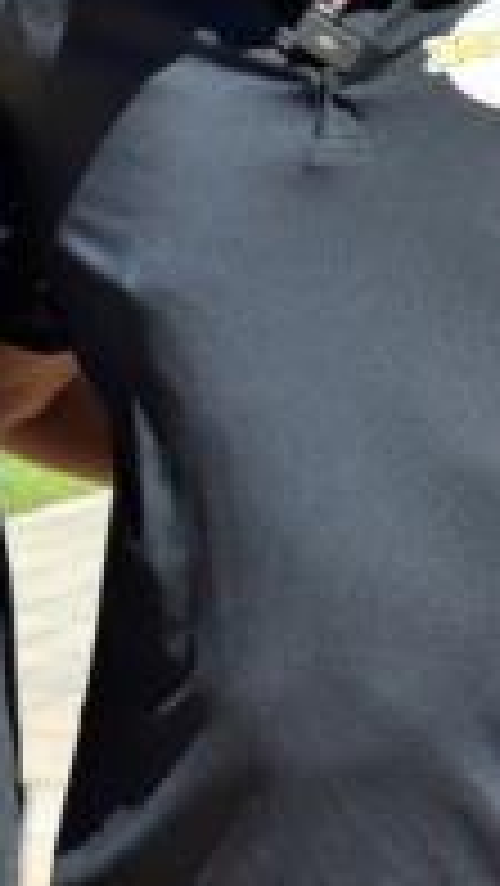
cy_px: 202
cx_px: 698
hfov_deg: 6.4
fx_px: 4449
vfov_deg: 11.4
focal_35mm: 189
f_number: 8
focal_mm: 34
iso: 100
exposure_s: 1/250
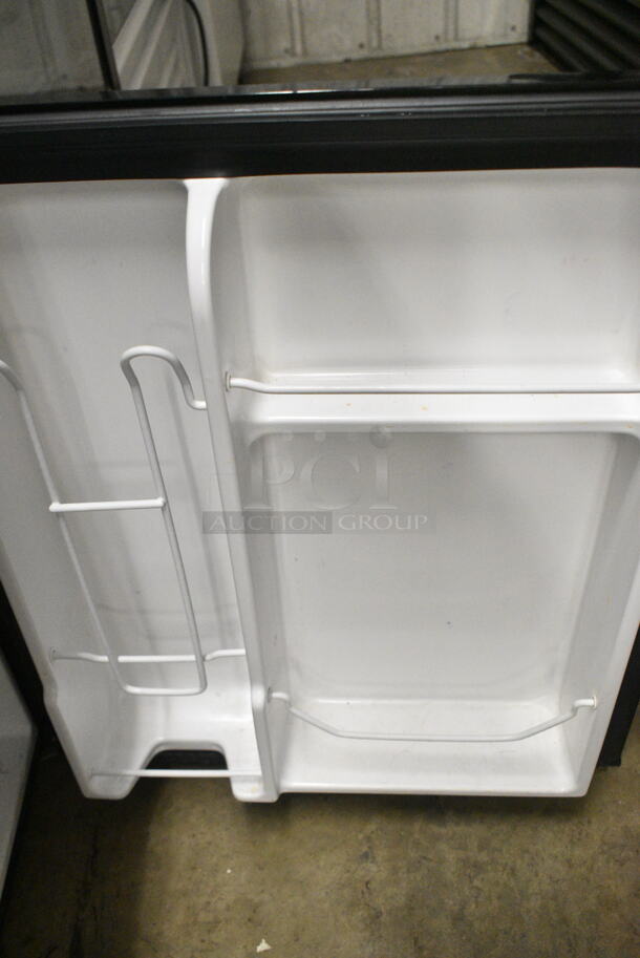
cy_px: 479
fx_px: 839
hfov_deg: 41.8
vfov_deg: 59.5
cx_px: 320
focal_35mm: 32
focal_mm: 21
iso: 6400
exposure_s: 1/160
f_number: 6.3
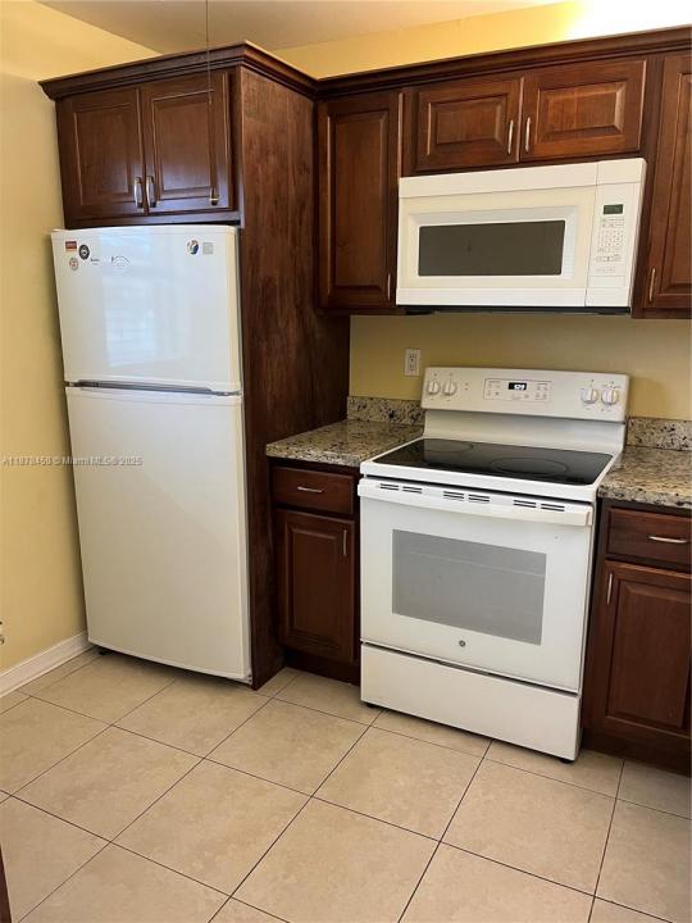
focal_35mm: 26
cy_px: 462
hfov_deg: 53.1
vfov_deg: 67.3
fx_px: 693
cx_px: 346
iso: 250
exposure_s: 1/60
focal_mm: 5.1
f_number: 1.6
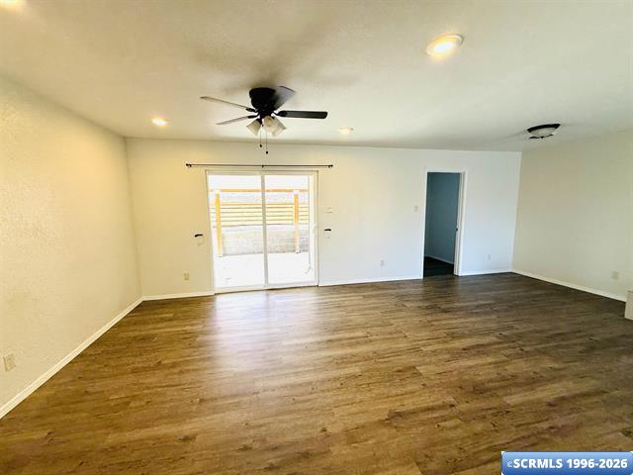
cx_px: 316
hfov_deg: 102.1
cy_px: 238
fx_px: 256
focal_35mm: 14
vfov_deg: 85.7
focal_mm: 2.22
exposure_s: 1/120
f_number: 2.2
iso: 80
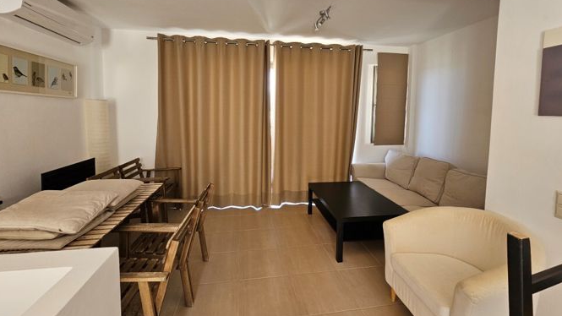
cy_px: 129
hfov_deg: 103.0
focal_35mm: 15
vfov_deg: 69.9
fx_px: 224
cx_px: 289
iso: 200
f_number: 2.2
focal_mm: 2.2
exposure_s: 1/70.8
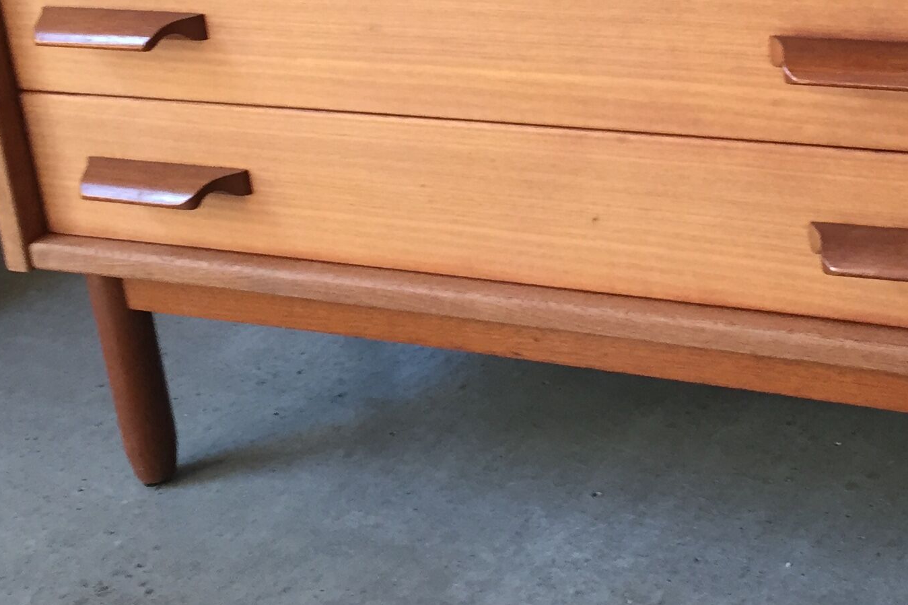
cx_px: 693
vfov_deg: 17.8
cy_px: -103
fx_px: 1841
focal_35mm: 73
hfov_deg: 27.3
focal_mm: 4.15
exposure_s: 1/33
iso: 160
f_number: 2.2
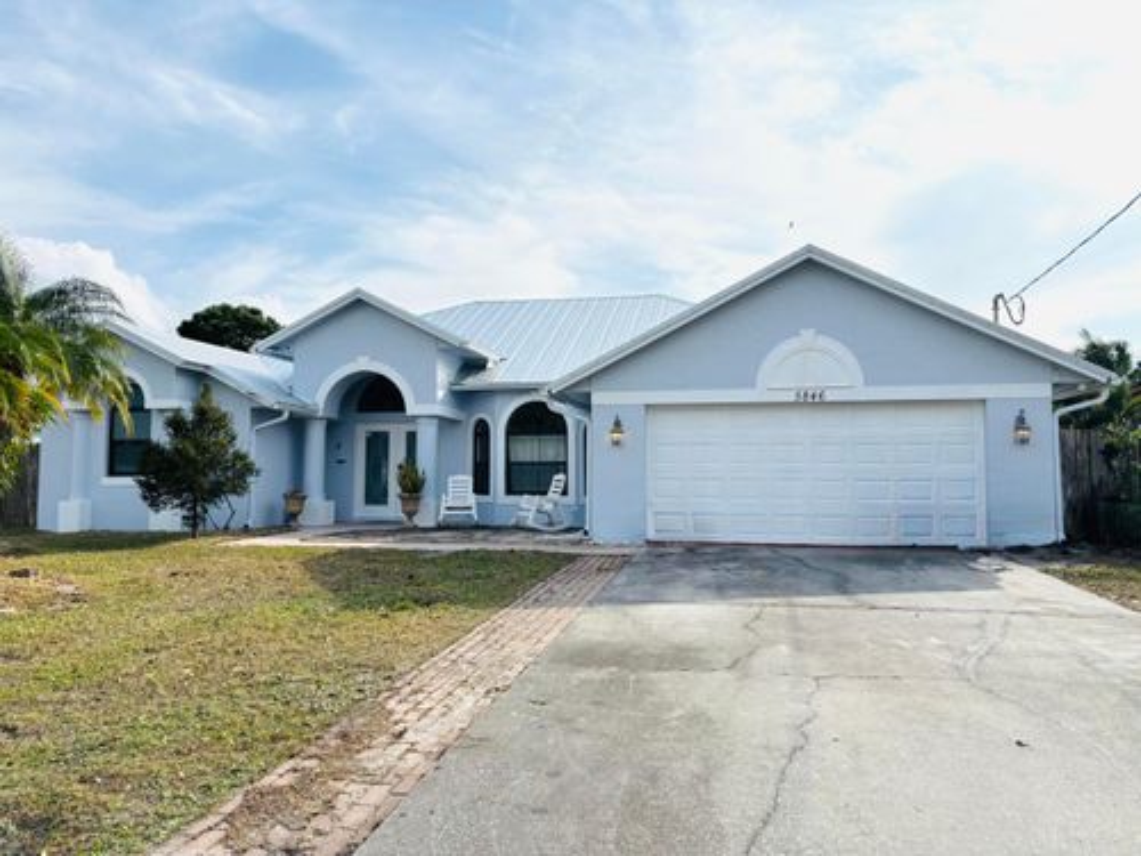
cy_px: 428
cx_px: 570
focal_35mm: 26
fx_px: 857
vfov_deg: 53.1
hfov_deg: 67.3
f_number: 1.6
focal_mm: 5.96
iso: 50
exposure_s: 1/5348
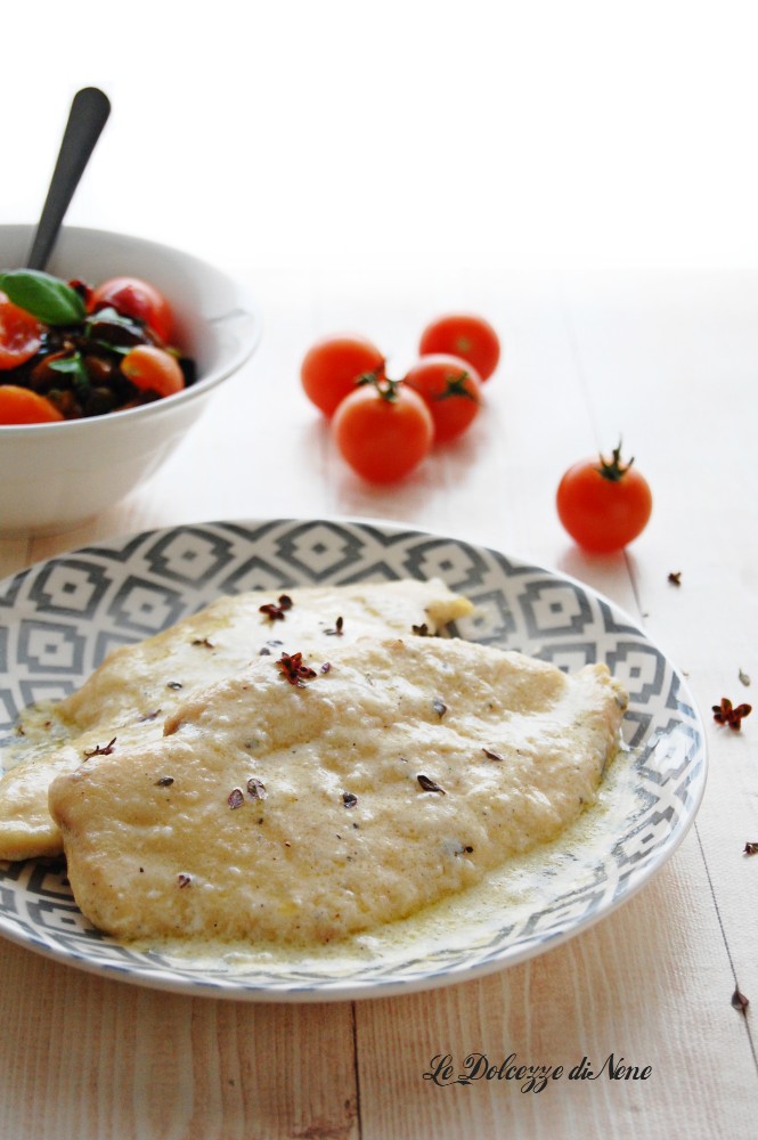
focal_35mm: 75
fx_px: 2373
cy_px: 570
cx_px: 379
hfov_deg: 18.2
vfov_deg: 27.0
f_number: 5.6
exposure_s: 1/60
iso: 560
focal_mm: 50
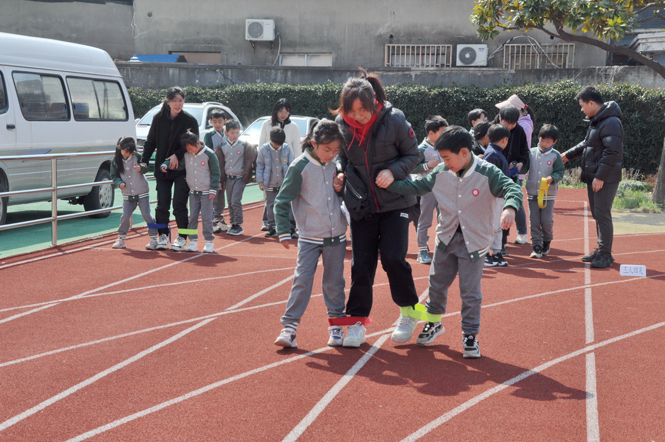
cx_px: 332
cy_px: 221
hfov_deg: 31.9
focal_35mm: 63
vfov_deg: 21.5
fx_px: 1162
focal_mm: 42
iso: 200
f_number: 10
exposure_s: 1/400
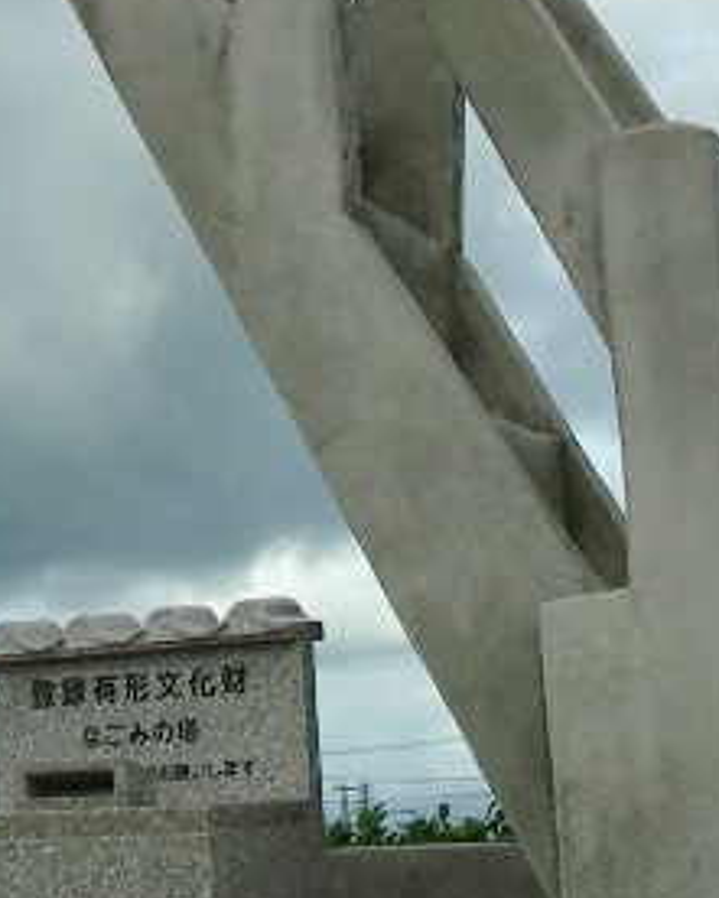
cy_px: -23
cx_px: 114
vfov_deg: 21.4
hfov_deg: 17.7
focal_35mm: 86
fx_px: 2286
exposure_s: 1/500
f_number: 4.8
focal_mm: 5.8
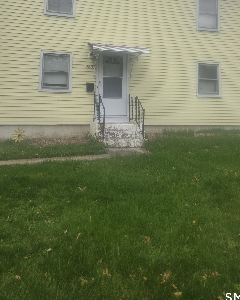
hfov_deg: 43.4
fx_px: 302
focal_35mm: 34
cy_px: 79
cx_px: 124
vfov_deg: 50.9
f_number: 1.8
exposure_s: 1/1218
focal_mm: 5.4
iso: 25
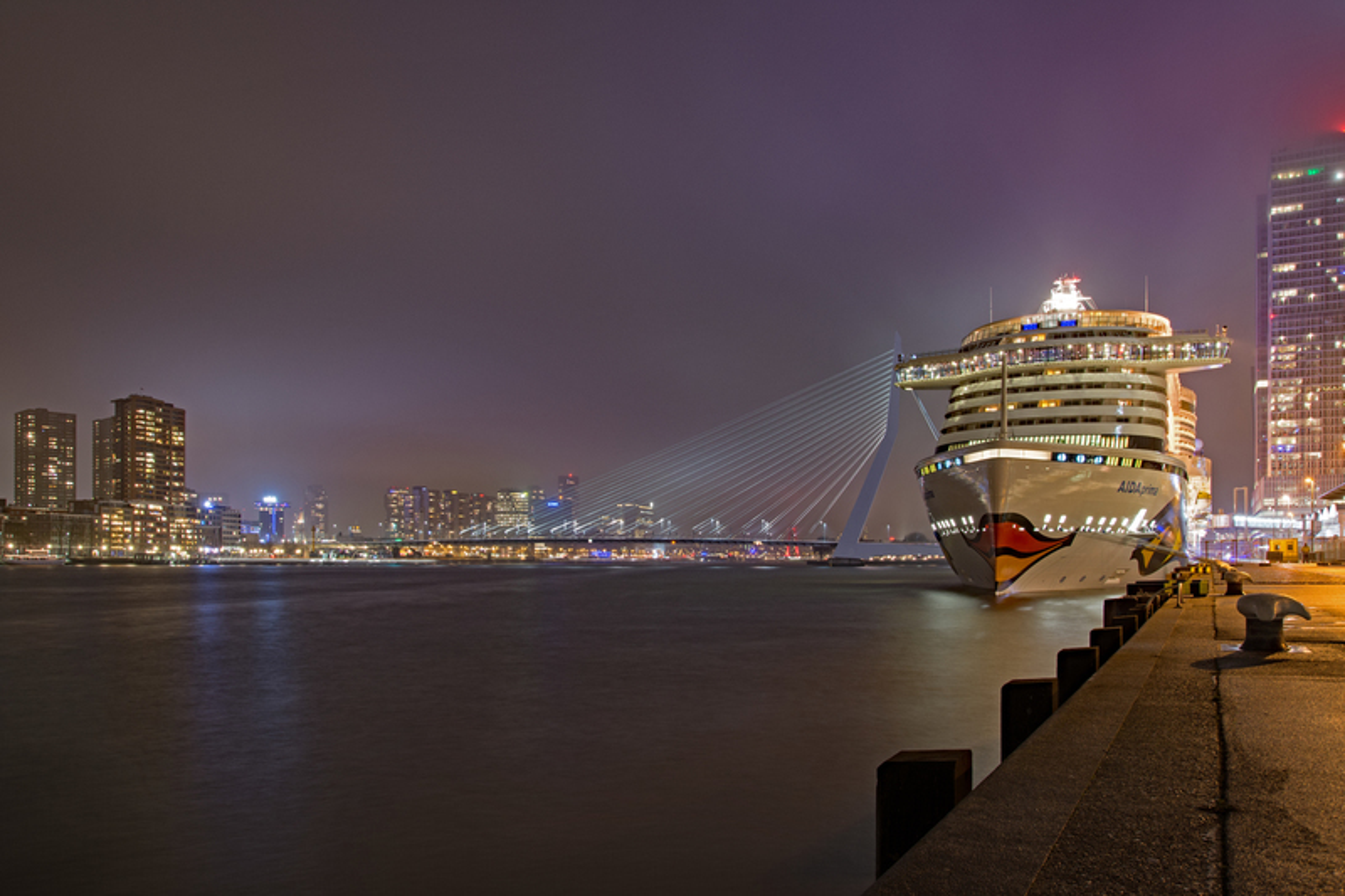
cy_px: 448
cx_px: 672
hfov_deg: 70.4
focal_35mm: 26
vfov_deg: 50.4
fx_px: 952
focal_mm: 17
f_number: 10
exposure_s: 25
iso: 100
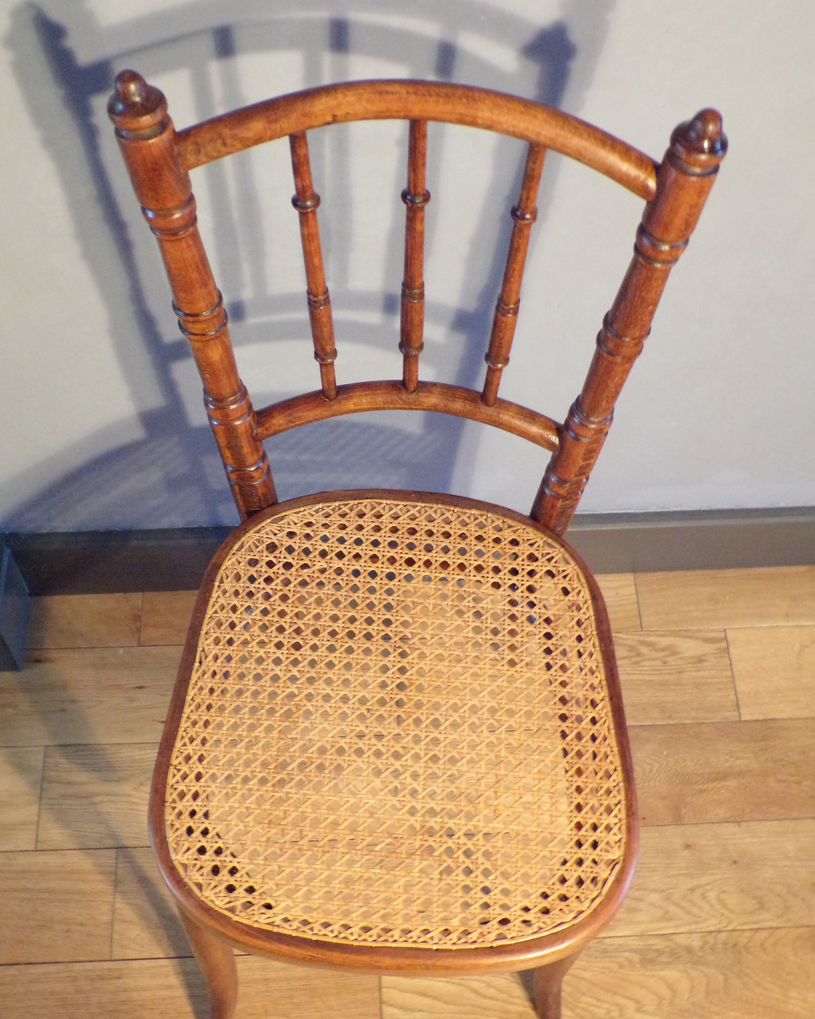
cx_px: 407
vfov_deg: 46.8
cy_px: 526
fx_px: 1176
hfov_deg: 38.2
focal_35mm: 39
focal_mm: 6.6
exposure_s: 1/17
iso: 734
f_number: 3.3
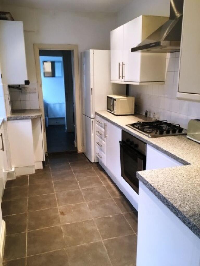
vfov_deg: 61.7
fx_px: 223
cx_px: 100
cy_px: 133
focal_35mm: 29
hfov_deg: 48.2
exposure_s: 1/33
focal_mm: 4.15
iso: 125
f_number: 2.2
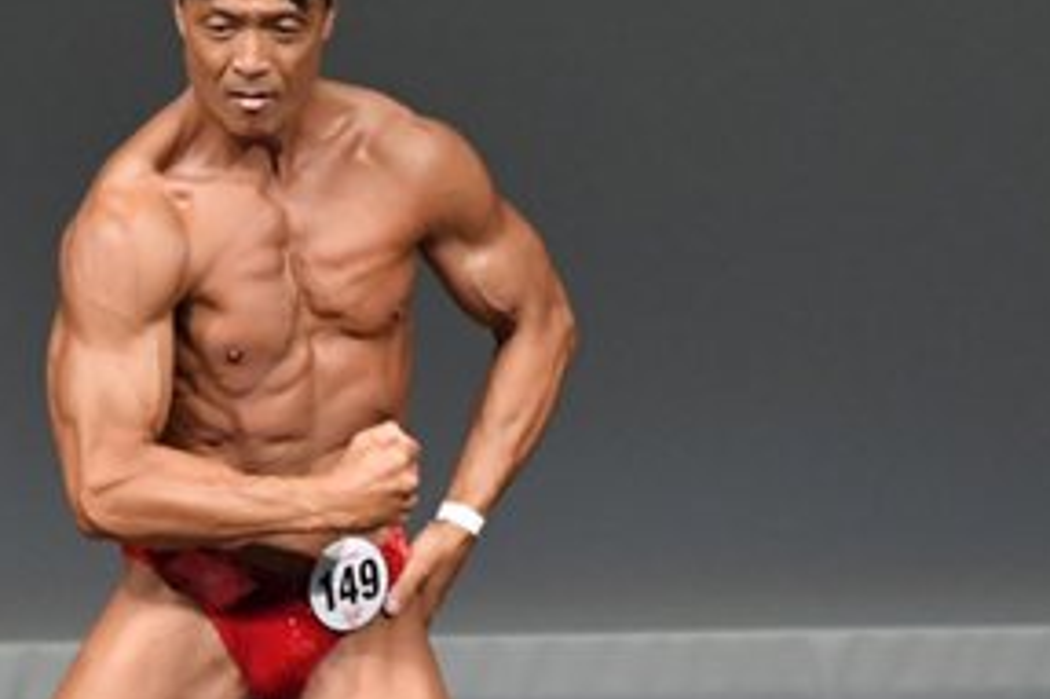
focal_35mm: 931
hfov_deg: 2.2
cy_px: 670
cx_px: 499
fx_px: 27137
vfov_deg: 1.5
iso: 4000
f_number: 5.6
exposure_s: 1/400
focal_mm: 230
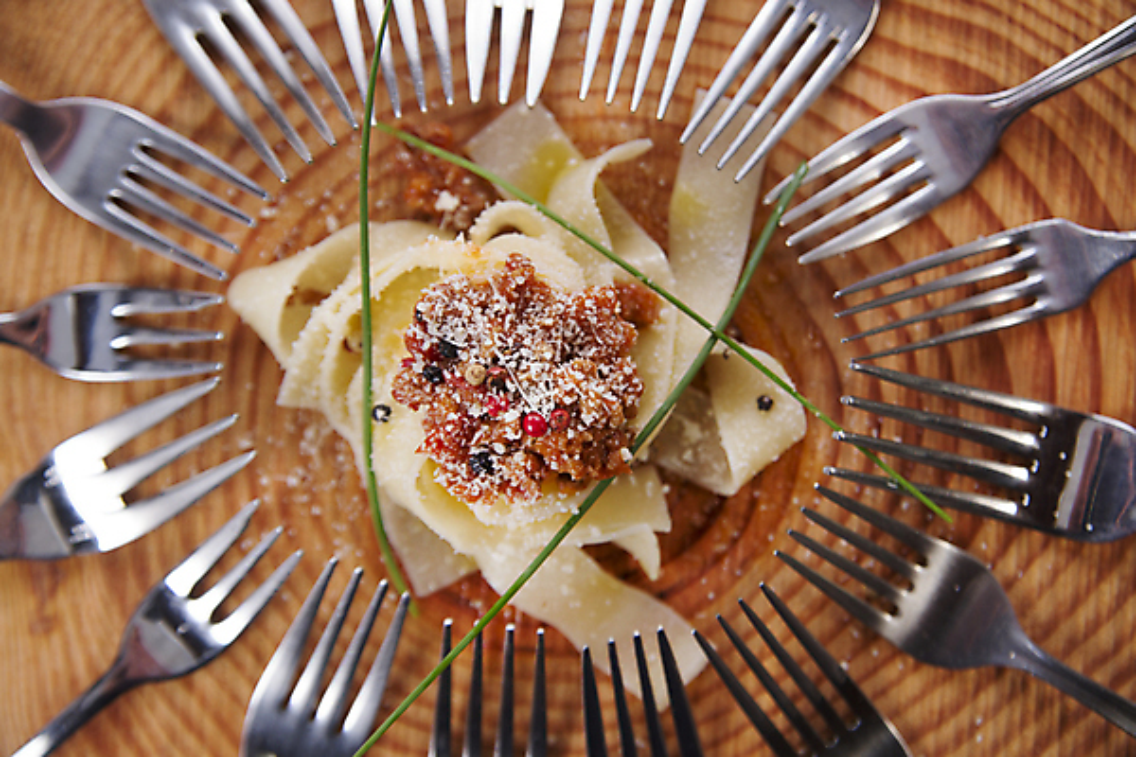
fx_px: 1735
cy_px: 378
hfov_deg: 36.2
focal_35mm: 55
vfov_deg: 24.6
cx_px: 568
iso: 100
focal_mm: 55
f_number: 5.6
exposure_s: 1/125
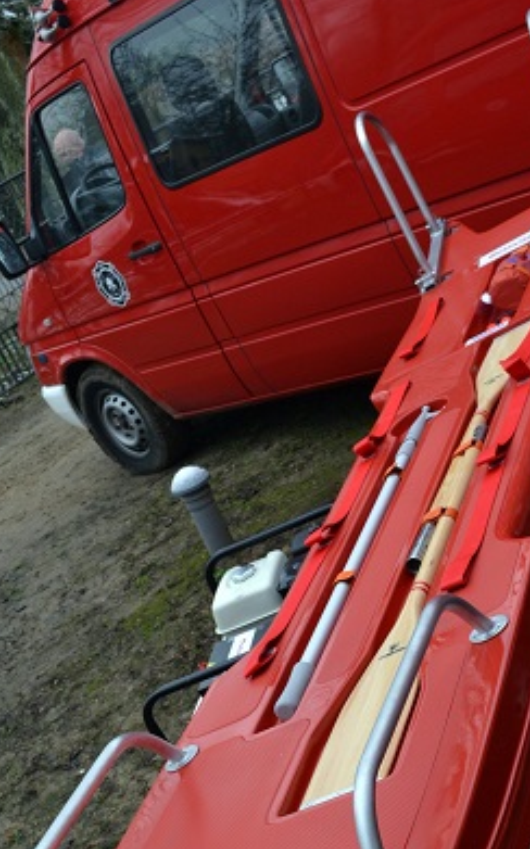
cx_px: 365
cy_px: 571
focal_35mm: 61
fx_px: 1411
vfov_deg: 33.2
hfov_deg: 21.2
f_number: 5.6
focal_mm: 26
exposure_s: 1/125
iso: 320
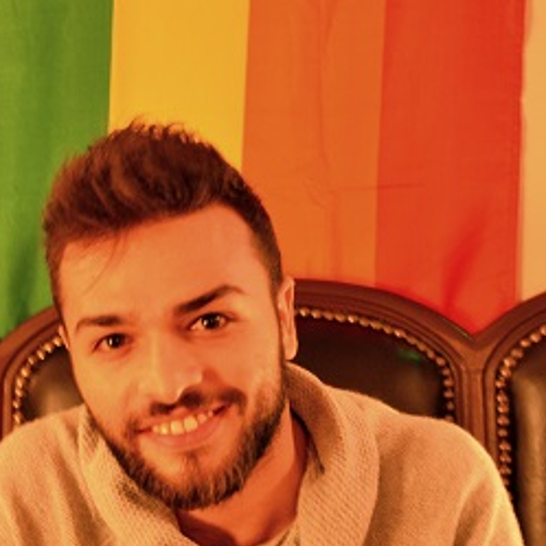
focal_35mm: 107
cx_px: 46
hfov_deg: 16.1
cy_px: 278
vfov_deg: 16.3
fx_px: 1909
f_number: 4.5
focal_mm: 38
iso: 800
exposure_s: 1/2.5
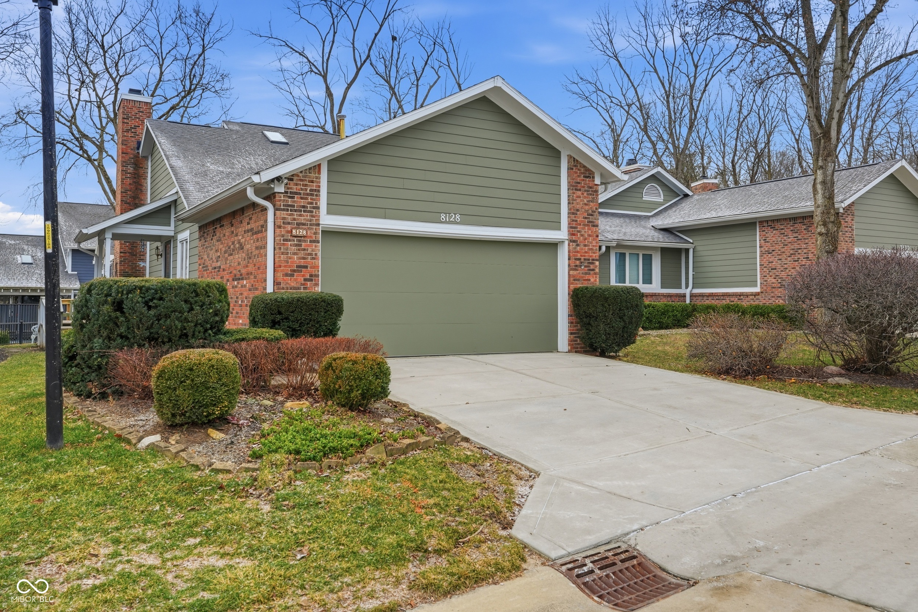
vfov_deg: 45.0
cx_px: 459
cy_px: 306
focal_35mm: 29
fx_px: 739
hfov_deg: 63.7
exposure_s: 1/125
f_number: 9
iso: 250
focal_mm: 29
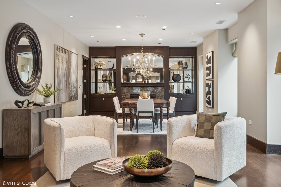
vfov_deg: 41.1
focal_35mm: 32
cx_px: 140
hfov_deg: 58.7
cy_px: 94
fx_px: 250
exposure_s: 1/3.33
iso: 320
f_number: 8
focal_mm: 32
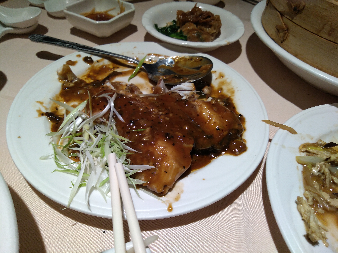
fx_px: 254
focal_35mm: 26
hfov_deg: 67.3
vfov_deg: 53.1
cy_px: 126
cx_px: 169
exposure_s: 1/40
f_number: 2.2
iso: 127
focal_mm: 3.46
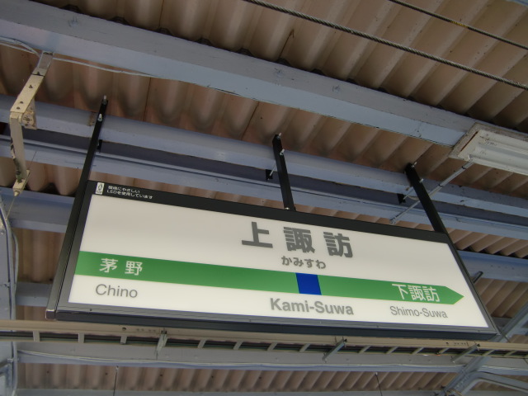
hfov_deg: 63.4
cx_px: 264
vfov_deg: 49.7
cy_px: 198
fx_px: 427
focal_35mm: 28
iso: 64
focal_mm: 4.9
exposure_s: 1/80
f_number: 2.6
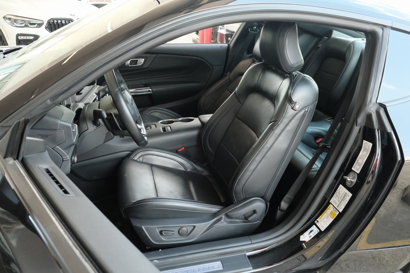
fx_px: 308
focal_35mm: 27
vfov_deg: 47.9
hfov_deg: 67.4
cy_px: 136
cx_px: 205
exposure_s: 1/320
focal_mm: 18
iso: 3200
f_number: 5
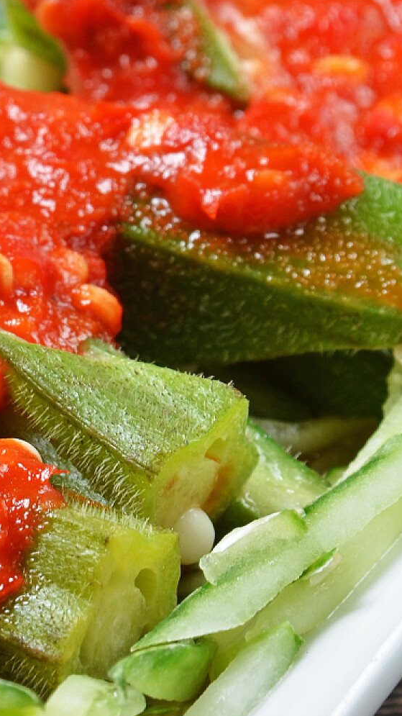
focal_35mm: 320
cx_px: -68
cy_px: -4
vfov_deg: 6.7
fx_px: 6070
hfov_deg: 3.8
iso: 125
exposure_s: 1/100
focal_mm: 70
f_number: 11
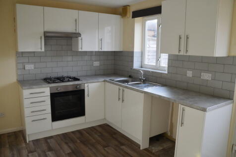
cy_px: 78
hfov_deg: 67.4
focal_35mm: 27
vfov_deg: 47.9
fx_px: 177
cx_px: 118
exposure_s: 1/50
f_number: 8
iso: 400
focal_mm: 18
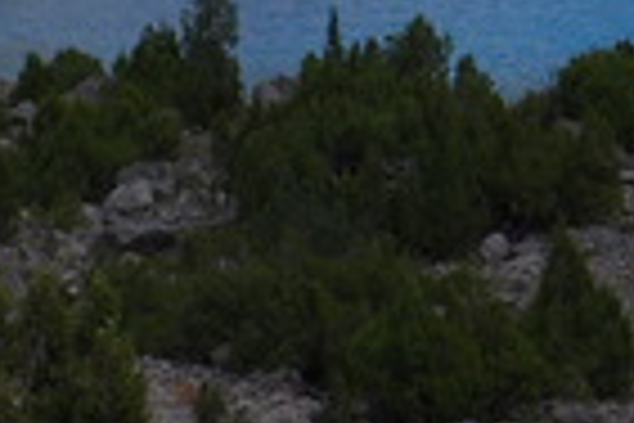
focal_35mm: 219
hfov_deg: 9.4
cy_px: -554
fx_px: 3857
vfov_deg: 6.0
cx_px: 555
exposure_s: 1/2000
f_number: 2.8
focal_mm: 8.4
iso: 80
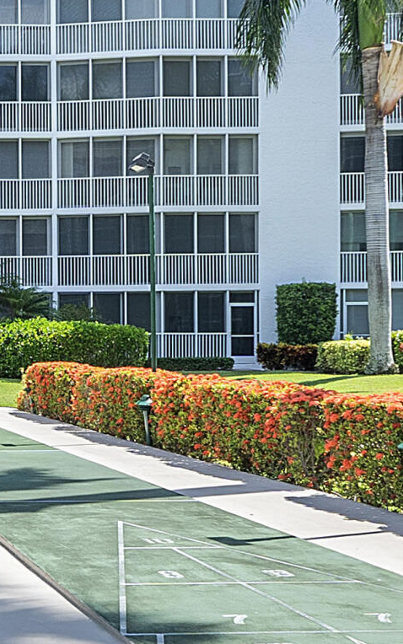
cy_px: 346
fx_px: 1054
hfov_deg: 18.6
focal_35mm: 60
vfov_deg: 34.0
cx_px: -236
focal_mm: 10
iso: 200
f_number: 8
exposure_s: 1/400
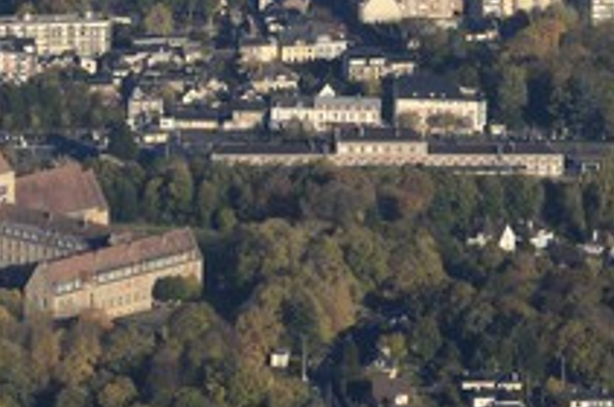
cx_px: 323
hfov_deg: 5.2
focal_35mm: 399
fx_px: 6795
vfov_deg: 3.4
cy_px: 32
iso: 400
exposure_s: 1/1000
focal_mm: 200
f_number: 9
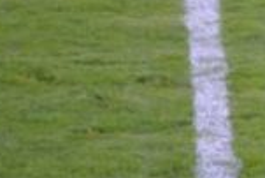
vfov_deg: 1.3
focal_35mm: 1034
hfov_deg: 2.0
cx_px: 584
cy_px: -44
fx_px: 7619
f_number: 5
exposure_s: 1/500
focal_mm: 150
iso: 1250
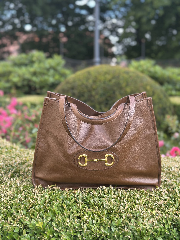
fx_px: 333
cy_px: 120
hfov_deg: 30.3
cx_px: 90
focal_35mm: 48
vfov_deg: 39.7
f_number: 1.78
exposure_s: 1/590
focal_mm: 6.86
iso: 80
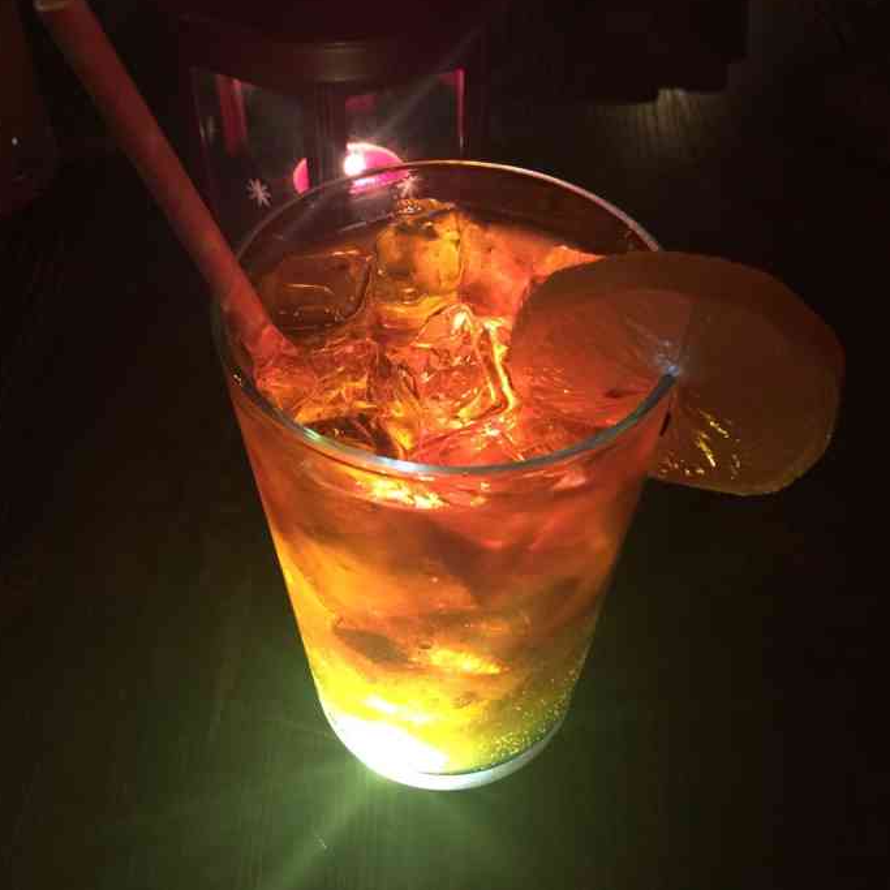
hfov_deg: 47.2
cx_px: 447
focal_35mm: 35
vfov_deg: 46.9
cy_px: 349
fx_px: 1018
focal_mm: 4.15
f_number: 2.2
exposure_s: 1/8
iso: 125
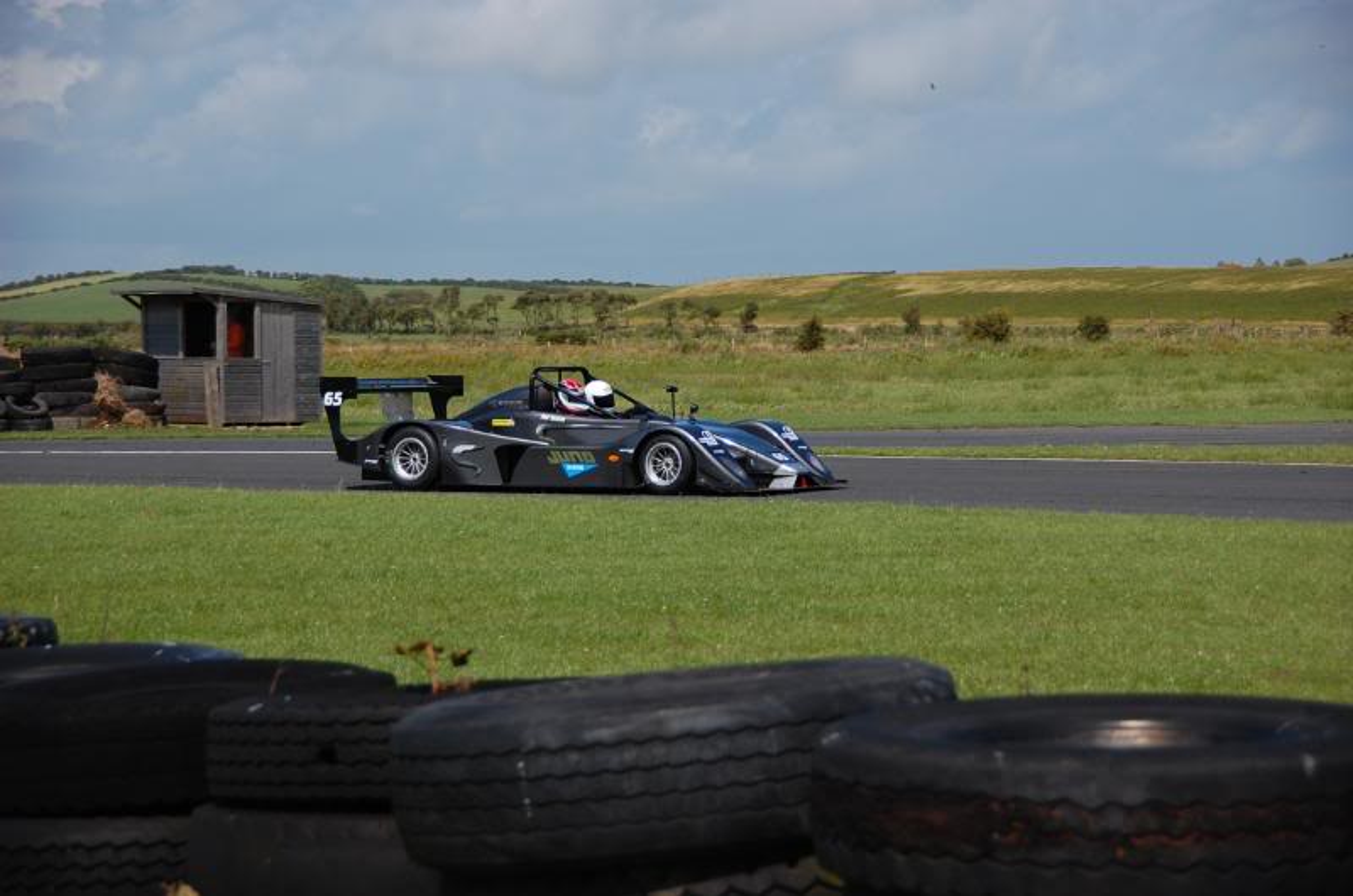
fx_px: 5626
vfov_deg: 9.1
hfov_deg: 13.7
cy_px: 448
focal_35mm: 150
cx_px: 676
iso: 200
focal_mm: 100
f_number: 5.6
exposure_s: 1/1600
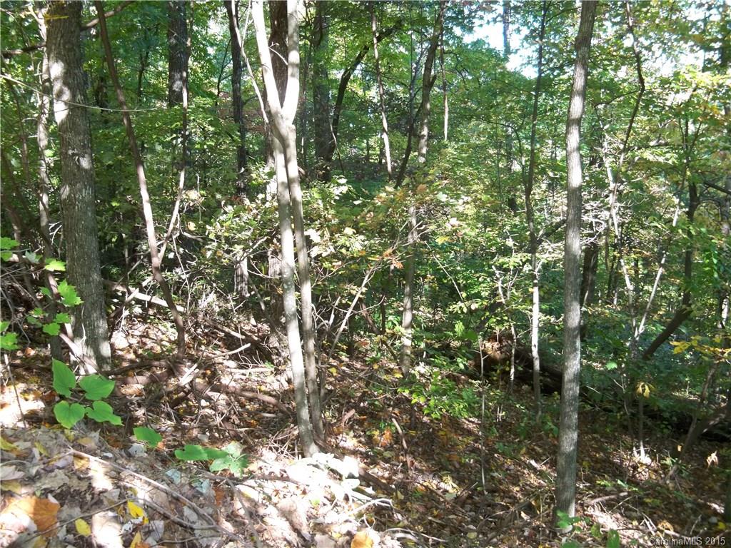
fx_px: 739
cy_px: 274
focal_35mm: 35
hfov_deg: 52.6
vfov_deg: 40.7
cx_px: 366
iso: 160
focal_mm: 6.2
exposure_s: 1/40
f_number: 3.5
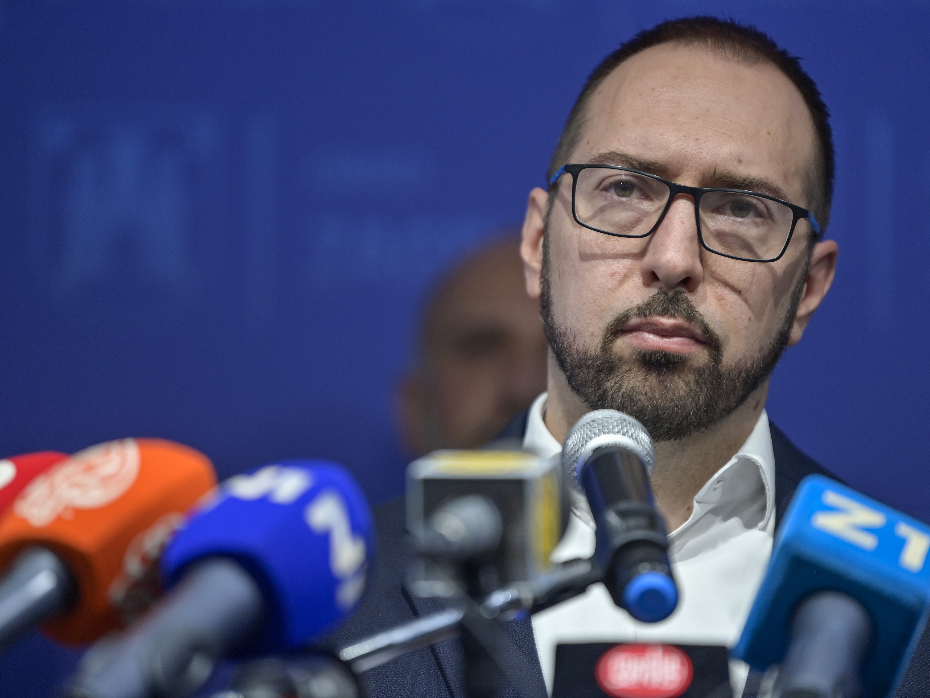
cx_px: 503
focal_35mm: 217
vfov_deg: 6.8
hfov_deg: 9.1
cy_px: 348
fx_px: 5830
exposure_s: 1/320
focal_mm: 200
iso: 640
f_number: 2.8
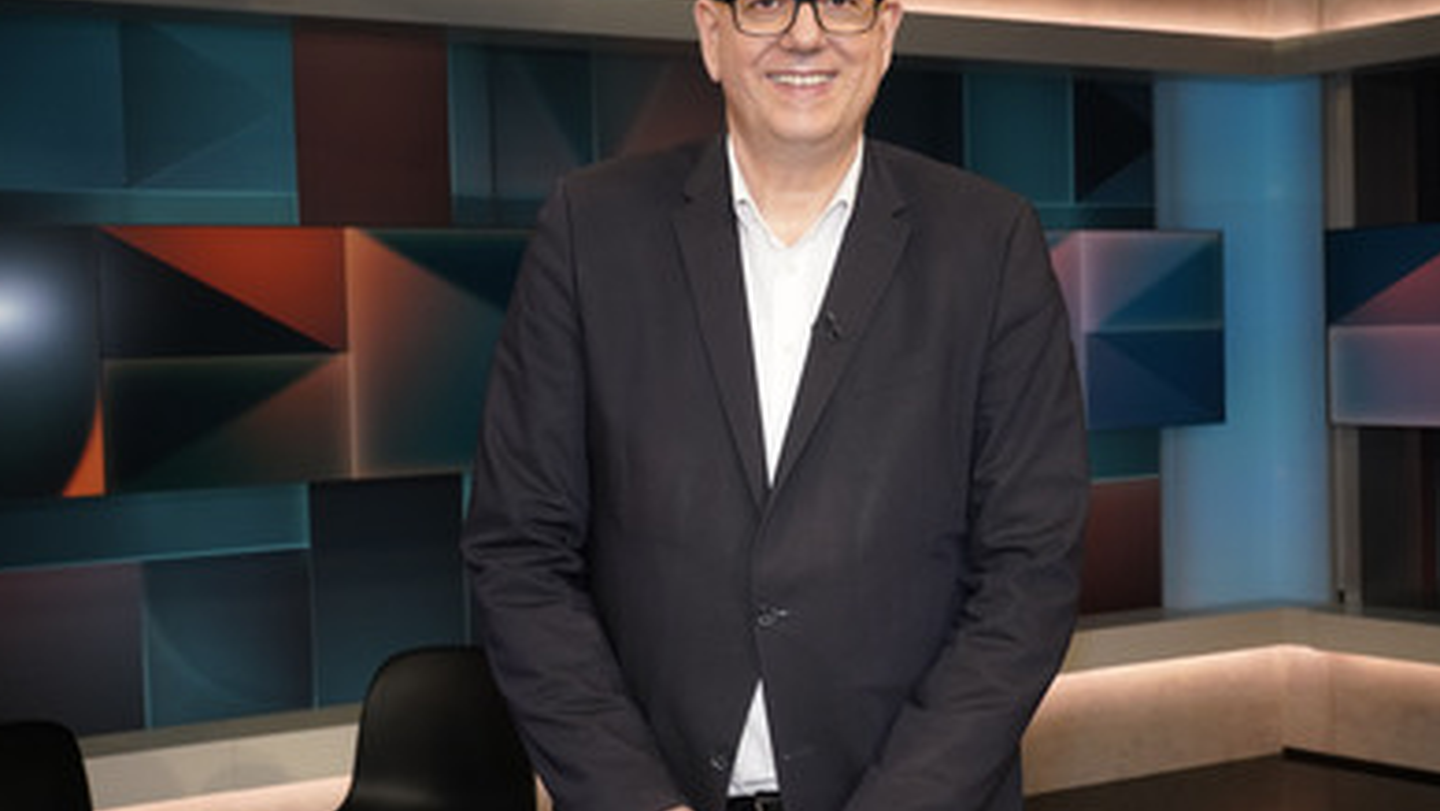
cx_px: 809
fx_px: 1528
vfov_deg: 29.7
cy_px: 393
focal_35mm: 40
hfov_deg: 50.3
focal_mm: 33
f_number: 5.6
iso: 2000
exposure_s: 1/160
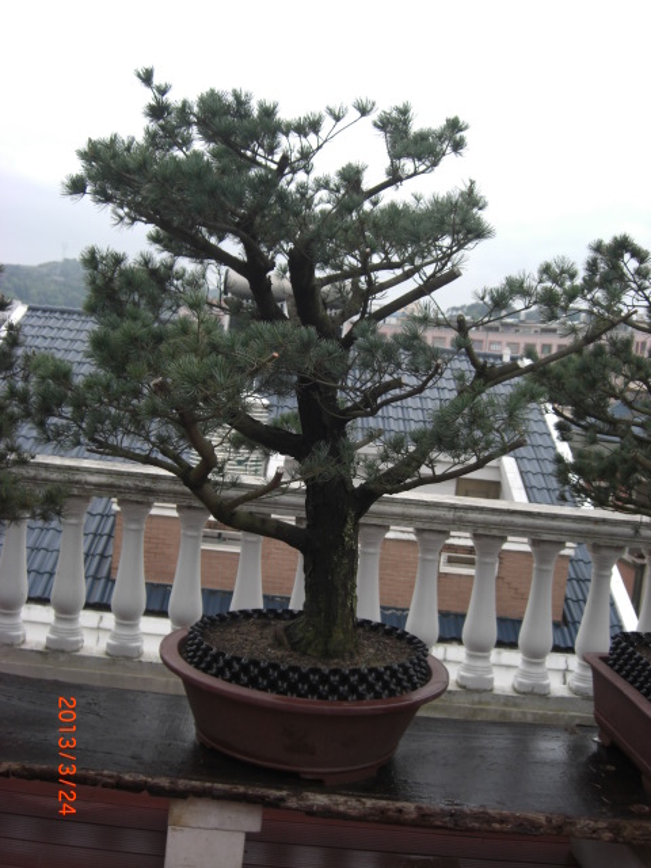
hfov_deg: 37.7
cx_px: 326
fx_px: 953
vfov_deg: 49.0
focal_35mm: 38
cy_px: 434
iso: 80
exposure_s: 1/320
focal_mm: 7.9
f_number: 2.8
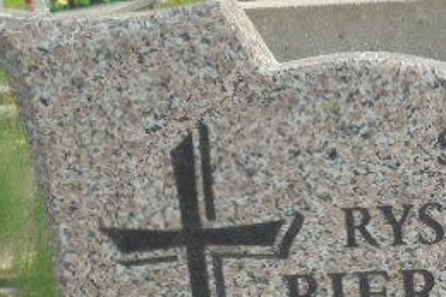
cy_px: 371
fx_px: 1362
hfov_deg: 18.1
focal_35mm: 110
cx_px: 455
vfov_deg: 12.1
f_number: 4.5
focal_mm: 7.8
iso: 100
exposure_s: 1/80
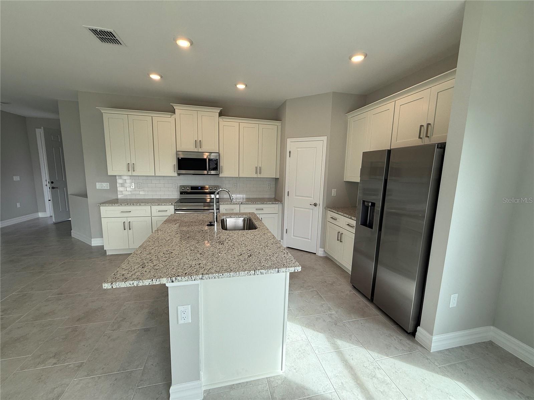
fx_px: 216
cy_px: 200
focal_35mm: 14
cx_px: 267
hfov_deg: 102.1
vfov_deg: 85.7
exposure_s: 1/120
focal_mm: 2.22
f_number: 2.2
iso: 50
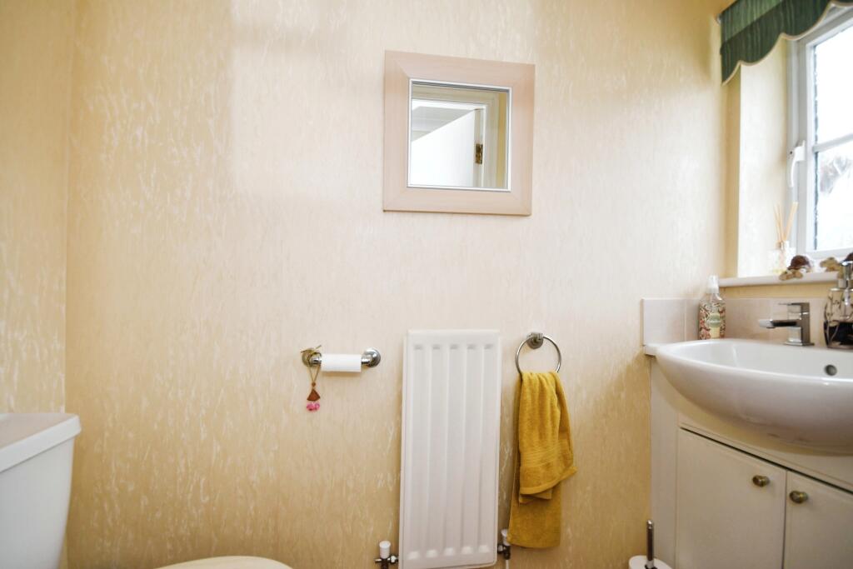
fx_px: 355
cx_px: 426
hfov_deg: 100.4
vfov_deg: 77.3
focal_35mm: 15
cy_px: 284
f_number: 8
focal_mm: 10
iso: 400
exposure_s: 1/60
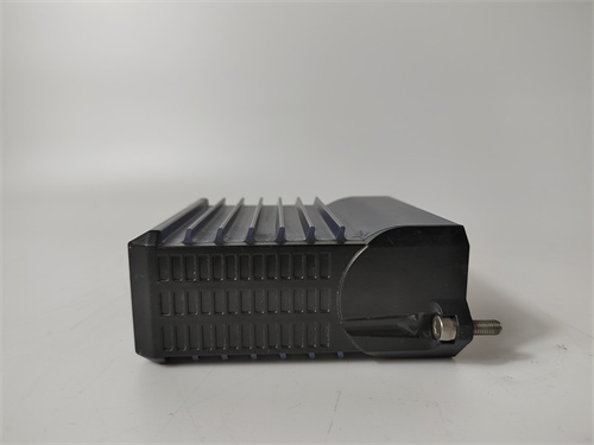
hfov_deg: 73.9
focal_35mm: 23
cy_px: 222
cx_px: 297
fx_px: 395
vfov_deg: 58.9
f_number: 1.9
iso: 353
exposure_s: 1/120
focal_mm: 5.52
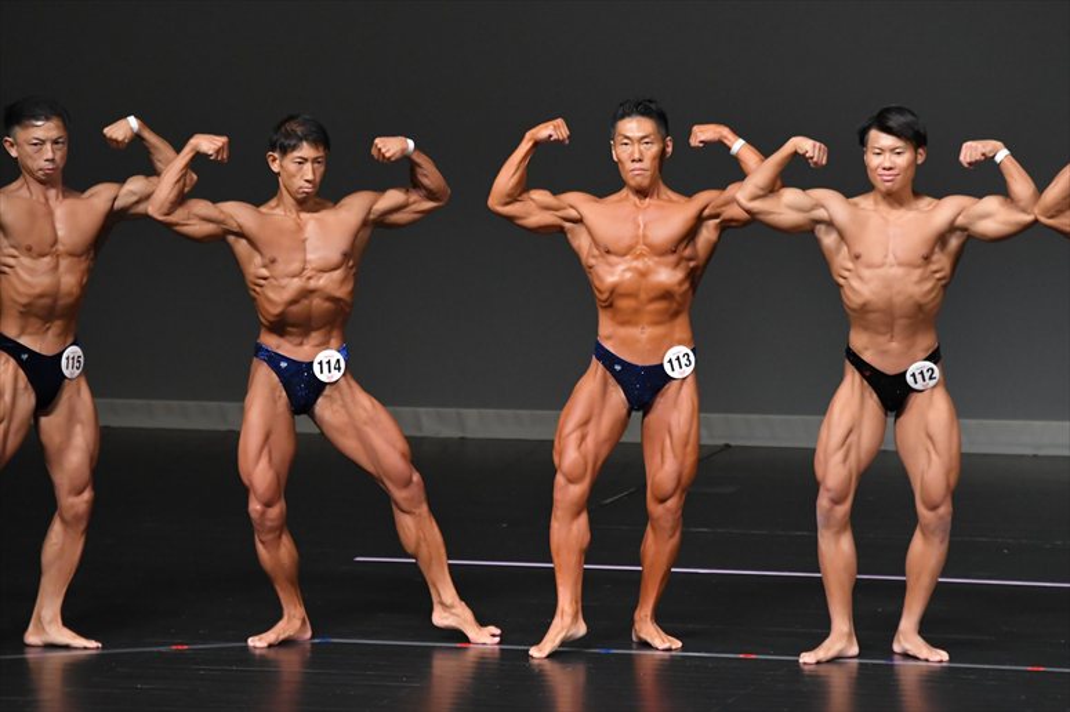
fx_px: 9358
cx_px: 535
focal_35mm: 315
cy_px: 356
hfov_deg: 6.5
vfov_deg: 4.4
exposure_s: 1/400
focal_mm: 210
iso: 4000
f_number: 5.6
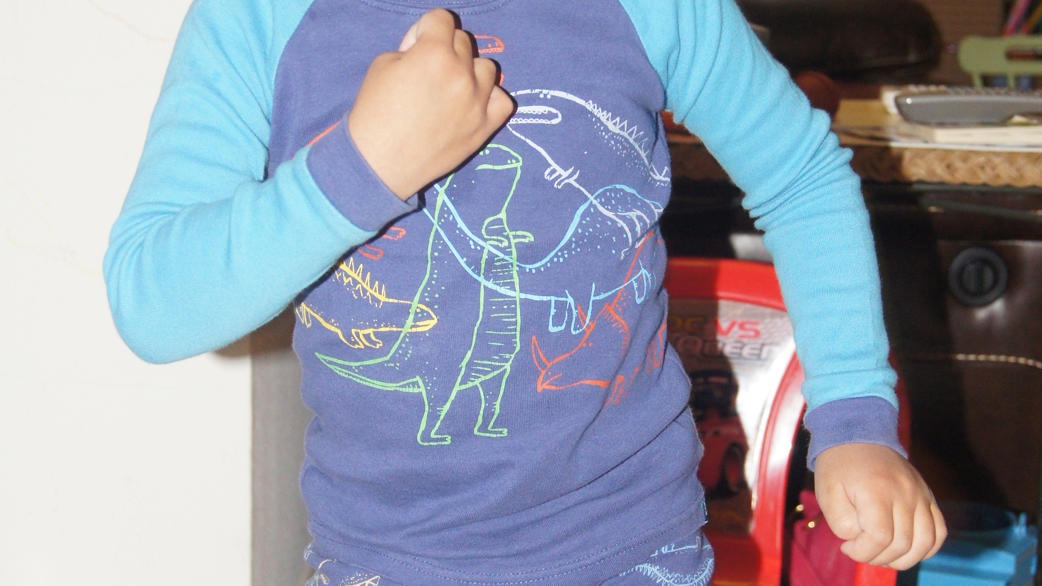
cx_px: 521
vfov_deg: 14.6
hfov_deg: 25.7
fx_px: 2287
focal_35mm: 83
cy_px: 321
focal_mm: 35
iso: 800
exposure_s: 1/60
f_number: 5
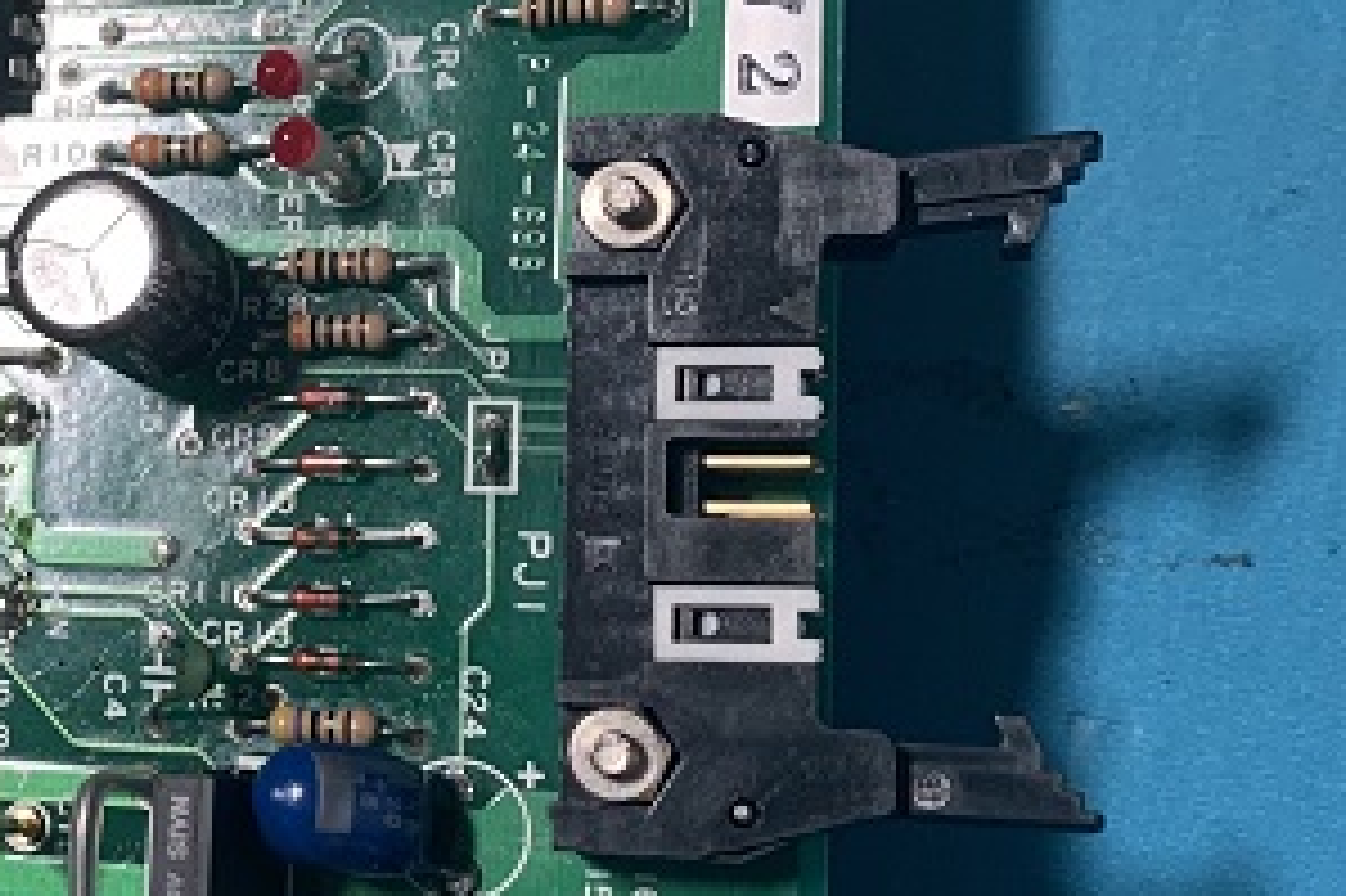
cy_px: 412
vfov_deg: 18.6
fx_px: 2728
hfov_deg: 26.3
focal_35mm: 73
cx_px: 16
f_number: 1.8
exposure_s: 1/62
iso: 100
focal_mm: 4.25
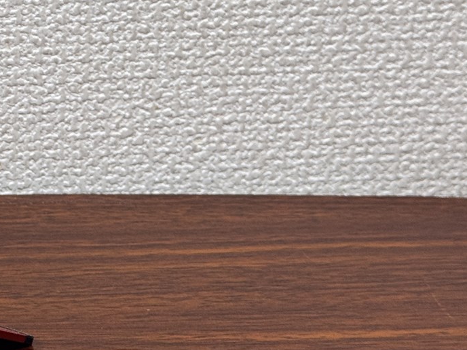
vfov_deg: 11.0
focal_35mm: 134
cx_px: -26
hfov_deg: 14.4
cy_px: 86
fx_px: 1808
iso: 64
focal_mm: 6.76
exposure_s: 1/111
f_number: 1.78
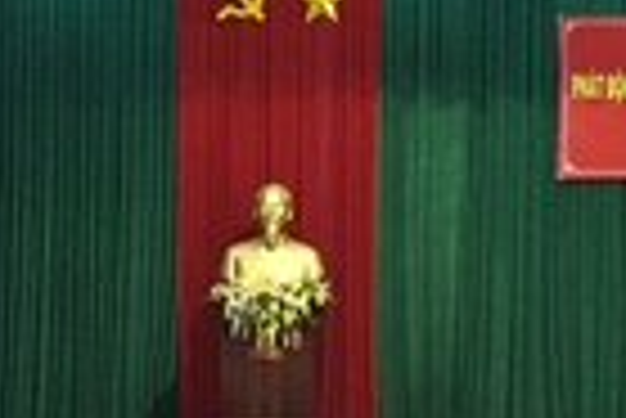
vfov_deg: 9.9
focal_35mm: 139
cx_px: 419
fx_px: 2420
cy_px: 355
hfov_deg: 14.7
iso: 160
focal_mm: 4.15
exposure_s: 1/17
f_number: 2.2
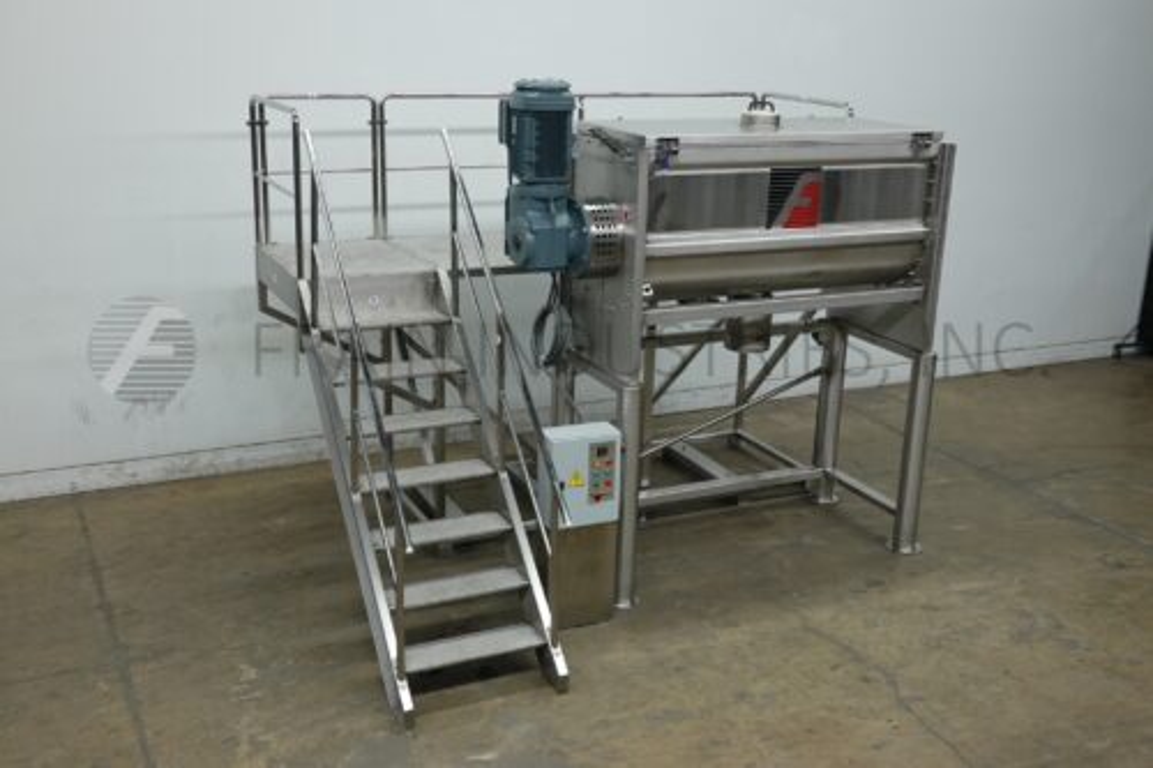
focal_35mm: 38
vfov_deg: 35.0
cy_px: 384
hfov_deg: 50.7
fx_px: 1217
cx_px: 576
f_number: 3.5
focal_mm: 14.12
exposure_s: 1/40
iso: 125
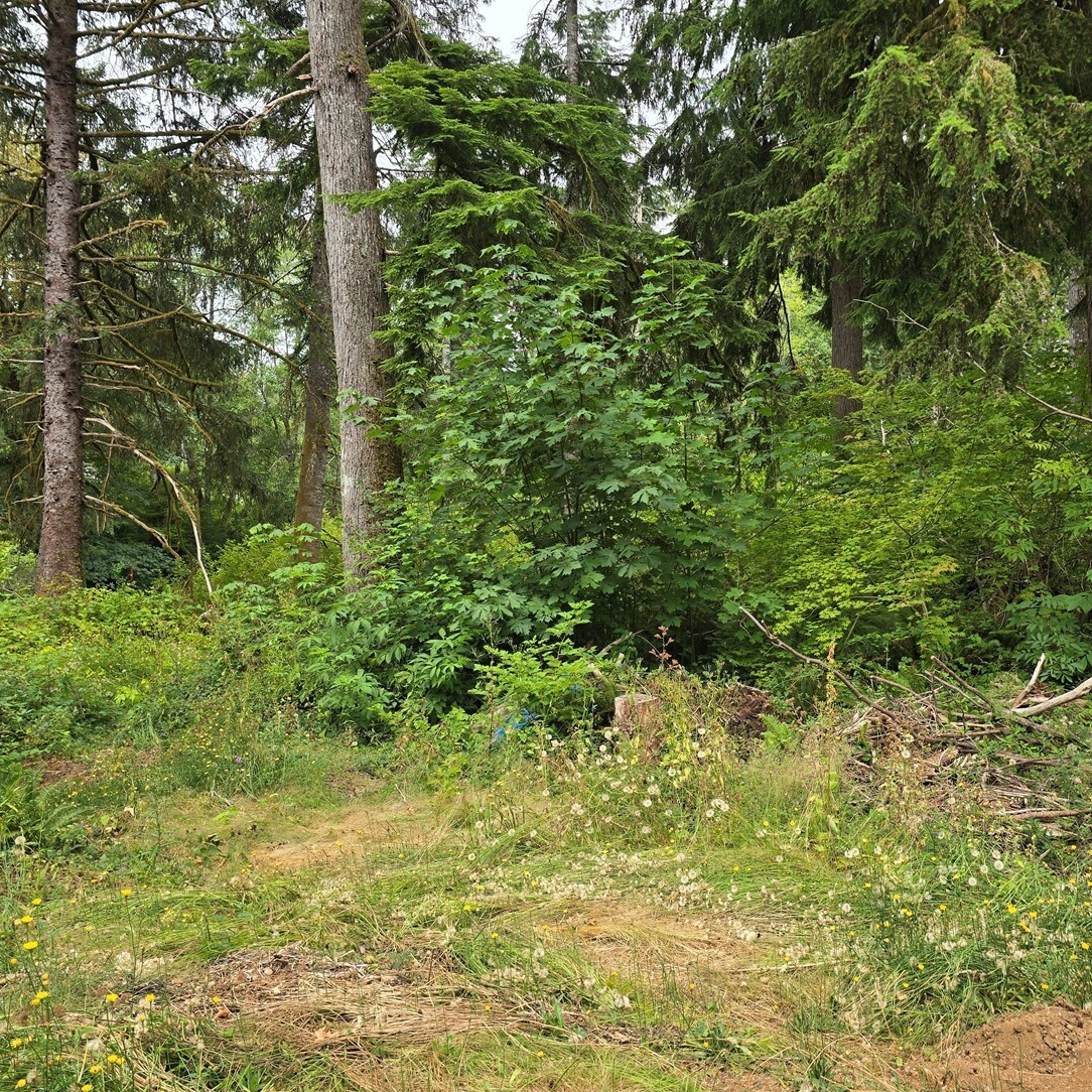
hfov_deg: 53.6
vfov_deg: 54.0
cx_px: 663
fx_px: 1071
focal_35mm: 30
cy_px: 543
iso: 20
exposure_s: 1/180
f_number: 1.7
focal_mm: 6.3
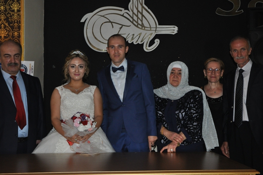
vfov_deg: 28.9
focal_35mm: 46
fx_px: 339
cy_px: 88
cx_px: 132
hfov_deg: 42.4
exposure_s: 1/60
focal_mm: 31
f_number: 4
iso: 800
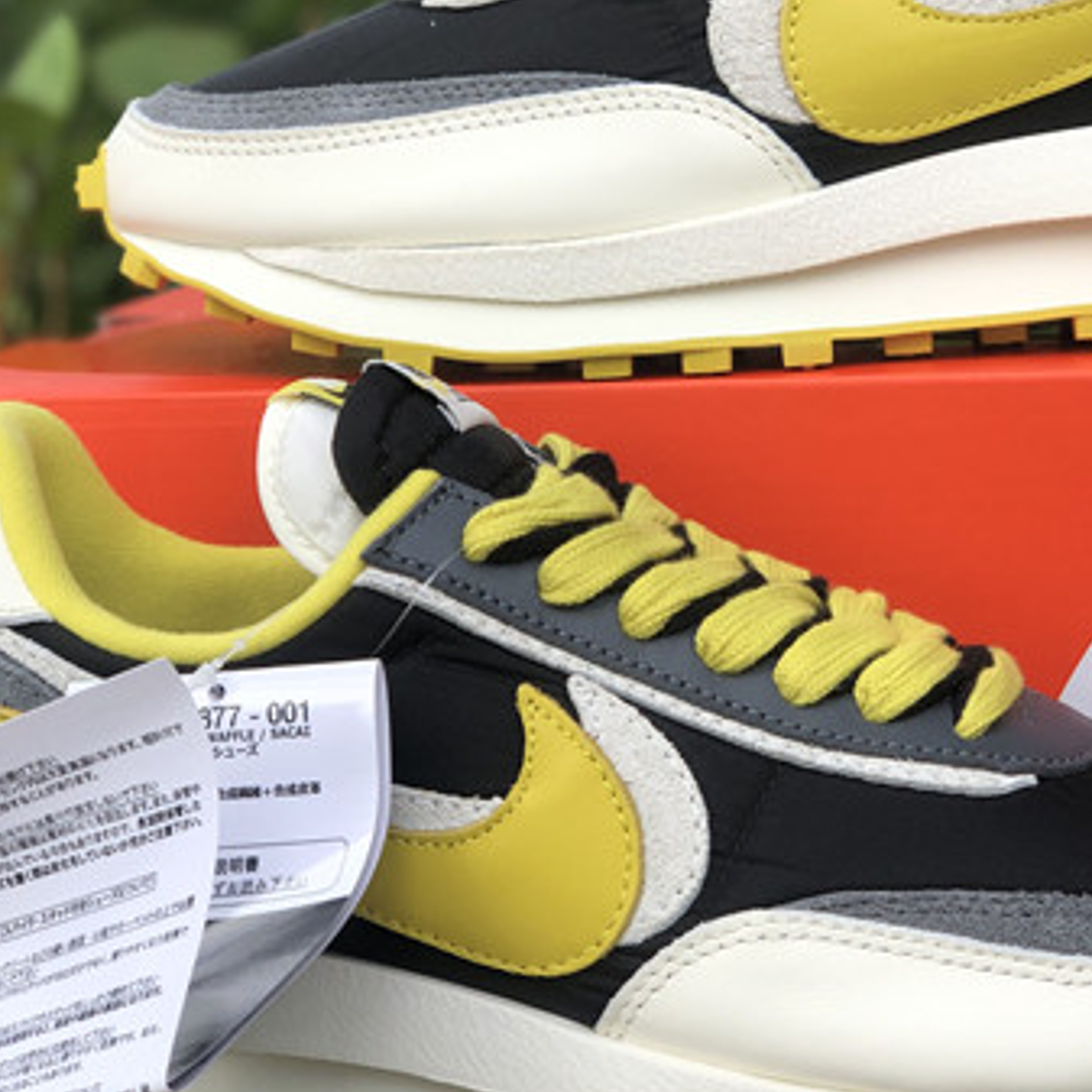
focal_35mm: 101
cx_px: 713
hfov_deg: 17.2
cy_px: 407
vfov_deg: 17.2
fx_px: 3605
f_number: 2.4
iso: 16
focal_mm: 6
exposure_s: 1/277
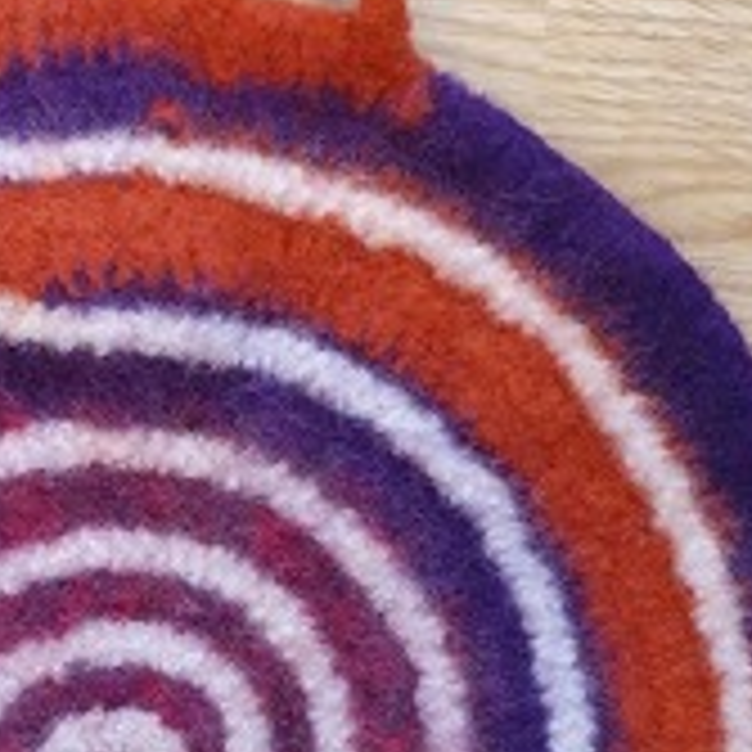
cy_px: 689
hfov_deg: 26.2
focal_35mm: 64
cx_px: 113
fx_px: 1573
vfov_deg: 25.9
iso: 640
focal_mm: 4.32
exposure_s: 1/50
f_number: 1.5
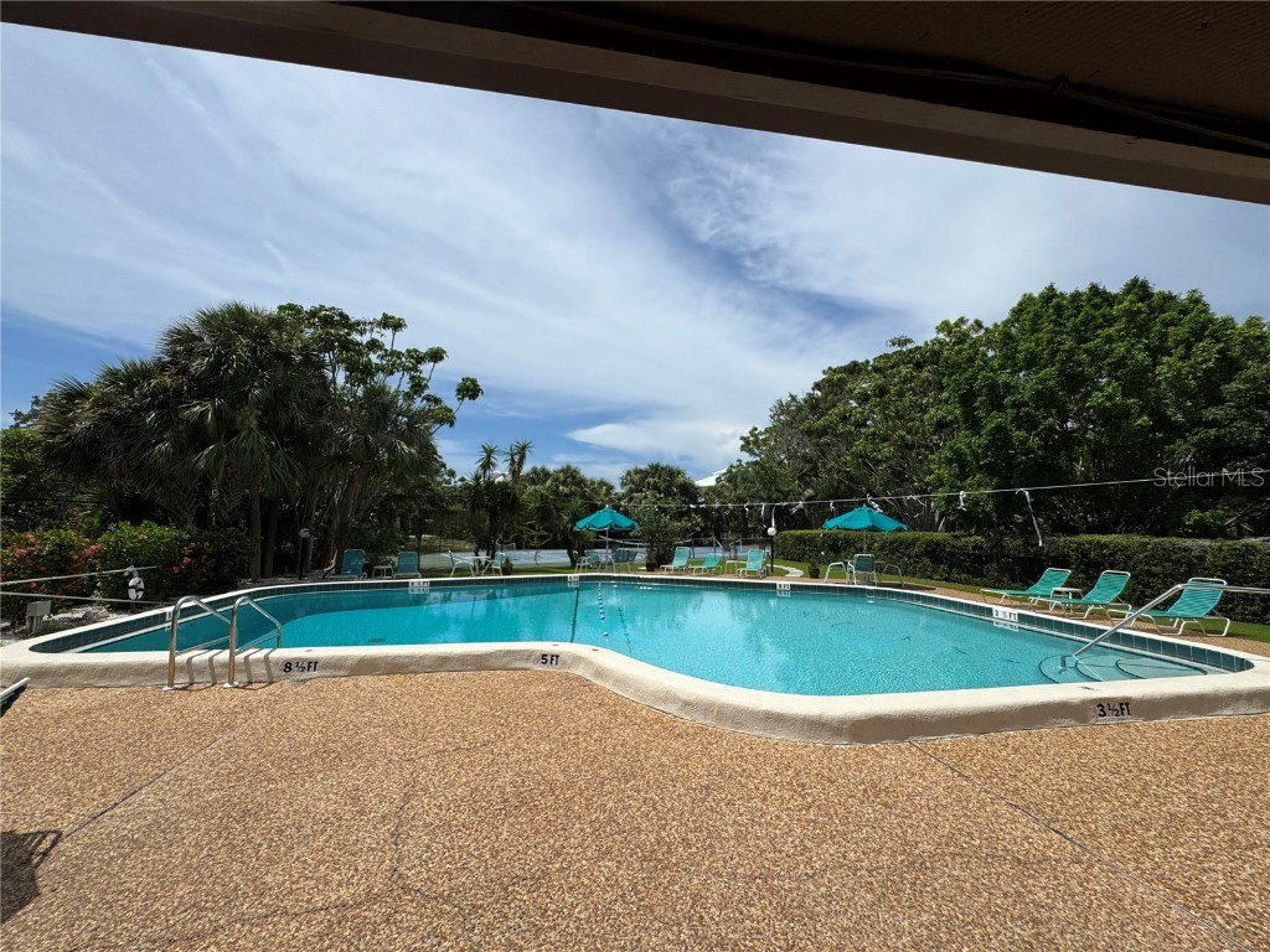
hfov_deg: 102.1
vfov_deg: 85.7
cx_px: 635
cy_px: 476
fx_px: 514
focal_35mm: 14
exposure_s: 1/3906
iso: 40
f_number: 2.2
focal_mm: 2.22
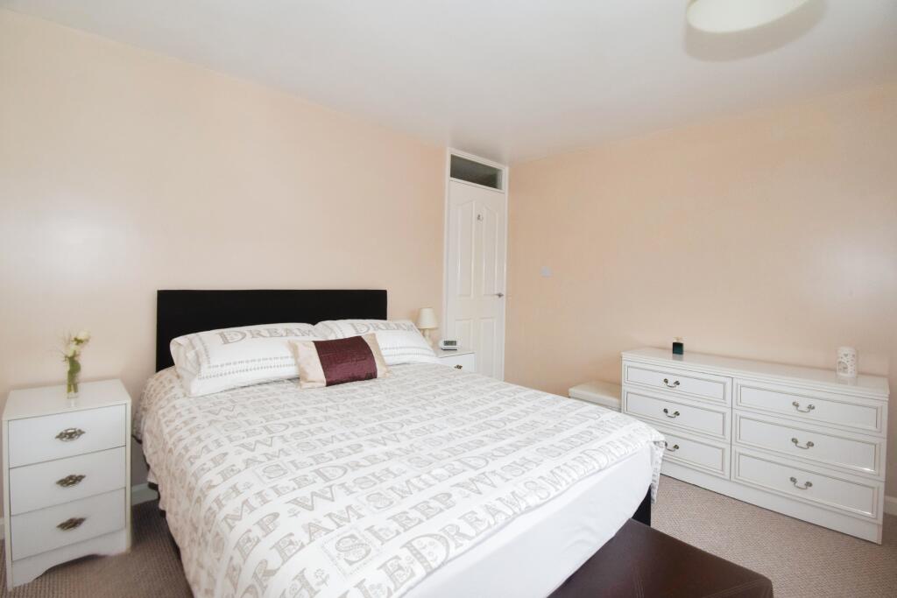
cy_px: 299
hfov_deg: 100.4
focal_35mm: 15
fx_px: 374
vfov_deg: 77.3
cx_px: 448
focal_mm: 10
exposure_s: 1/60
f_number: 10
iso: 1000
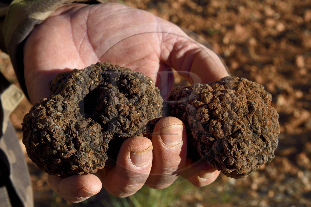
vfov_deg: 24.6
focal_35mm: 55
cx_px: 156
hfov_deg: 36.3
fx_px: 475
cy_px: 104
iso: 400
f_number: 16
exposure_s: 1/200
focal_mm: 55
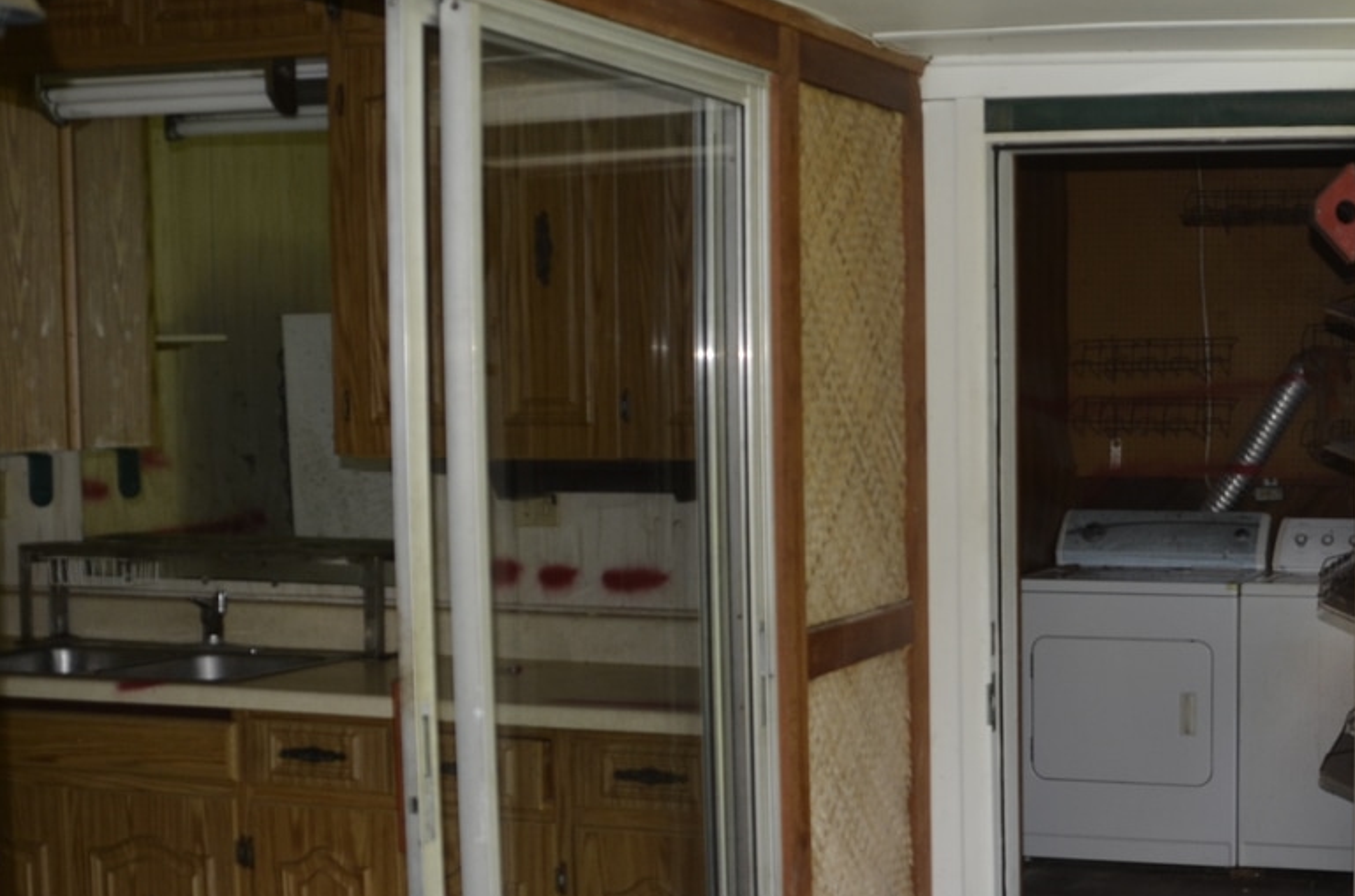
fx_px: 1990
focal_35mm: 53
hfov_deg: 35.7
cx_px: 1182
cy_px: 521
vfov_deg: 25.4
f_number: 3.5
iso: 280
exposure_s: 1/125
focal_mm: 18
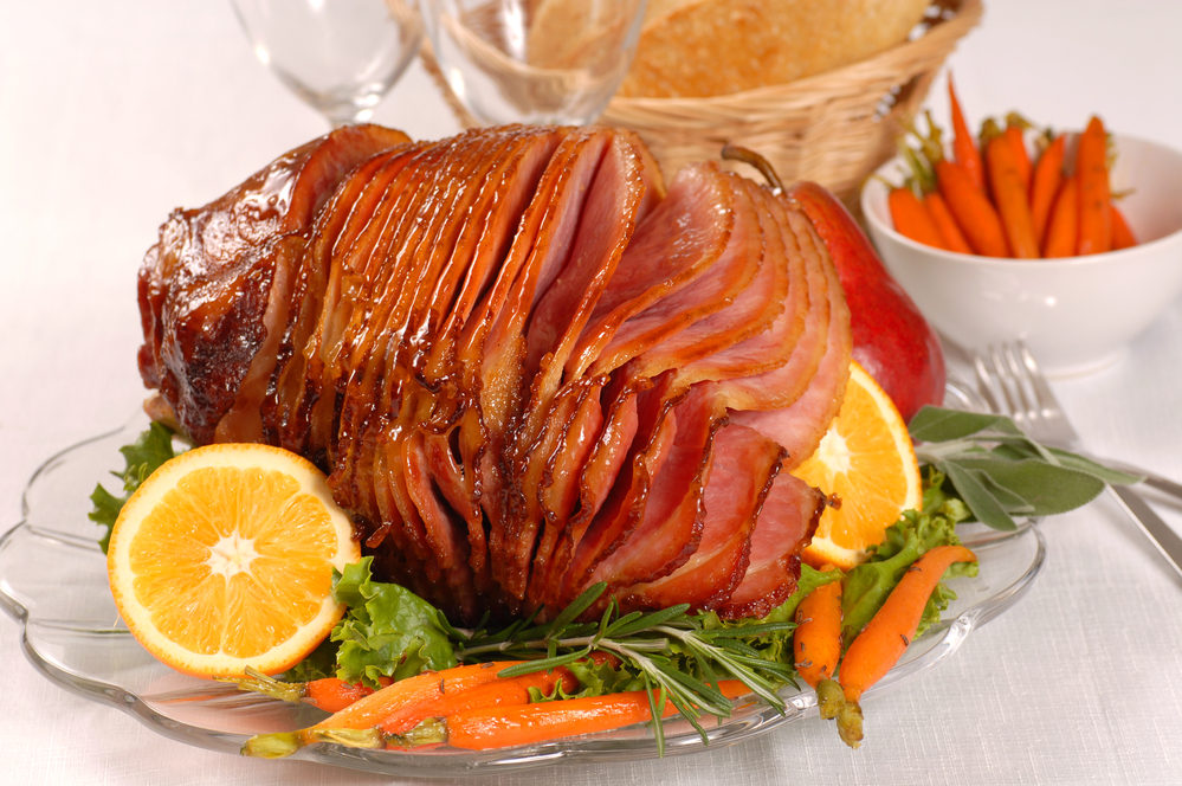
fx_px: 4428
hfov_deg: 15.2
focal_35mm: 135
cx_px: 591
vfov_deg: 10.1
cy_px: 393
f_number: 7.1
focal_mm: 90
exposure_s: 1/160
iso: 100
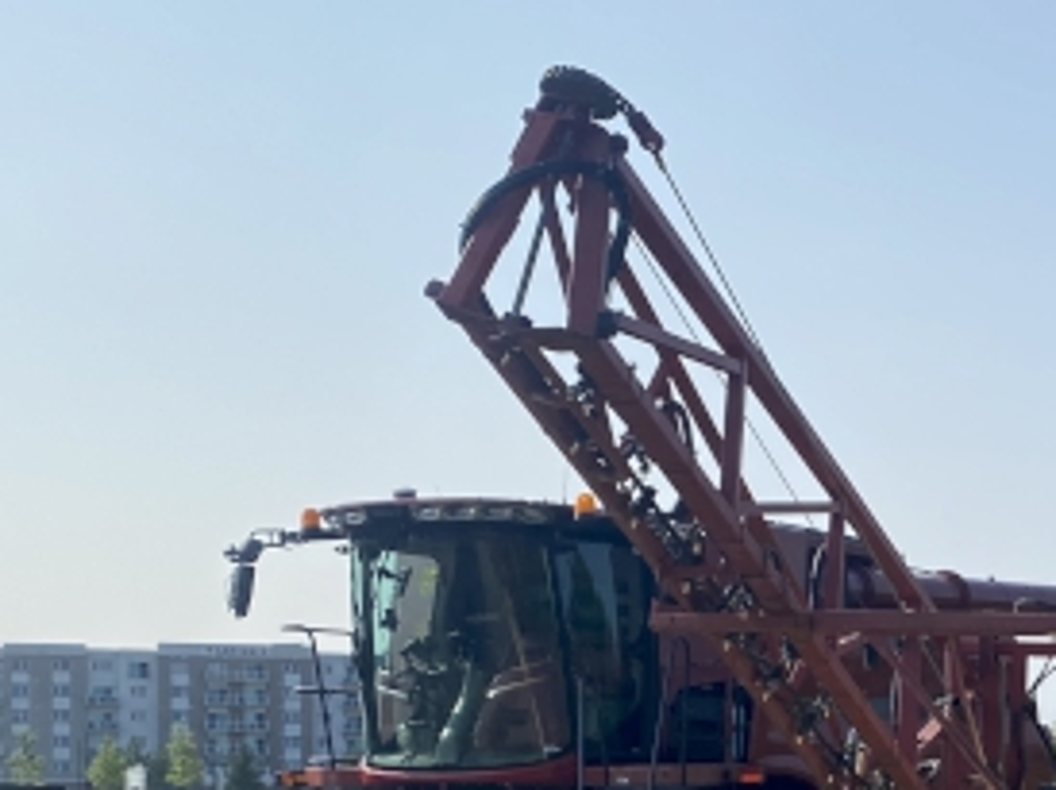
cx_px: 1137
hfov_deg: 24.1
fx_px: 2316
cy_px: 821
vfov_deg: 18.8
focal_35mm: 76
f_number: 1.8
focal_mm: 4.25
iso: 32
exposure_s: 1/4444
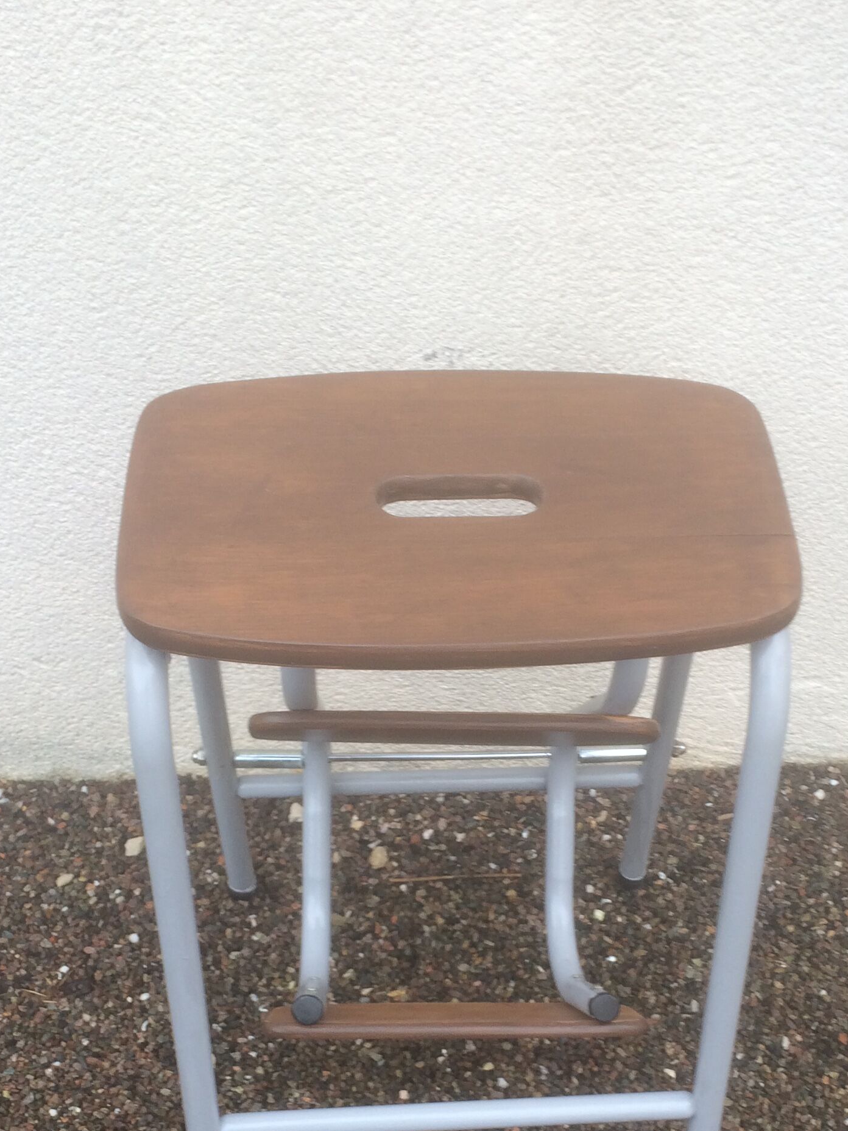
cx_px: 526
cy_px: 789
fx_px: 1666
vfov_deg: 36.9
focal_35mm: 51
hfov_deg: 28.5
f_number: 2.2
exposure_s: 1/122
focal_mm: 4.15
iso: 32
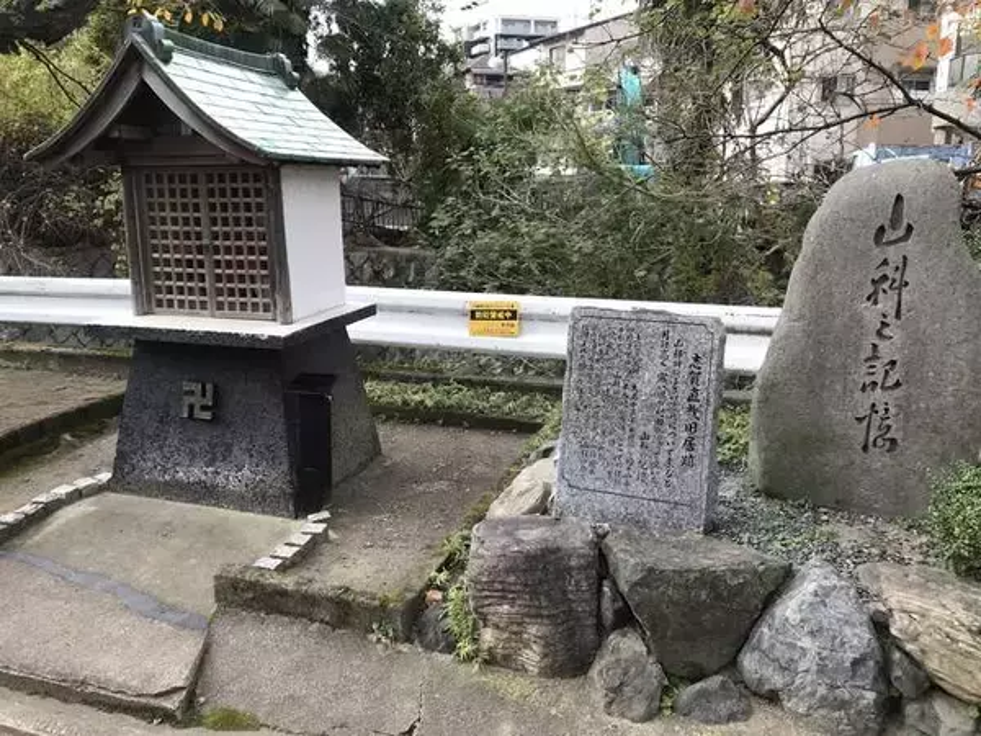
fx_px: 794
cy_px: 368
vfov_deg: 49.7
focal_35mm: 28
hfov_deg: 63.4
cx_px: 490
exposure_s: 1/120
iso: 32
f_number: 1.8
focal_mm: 3.99
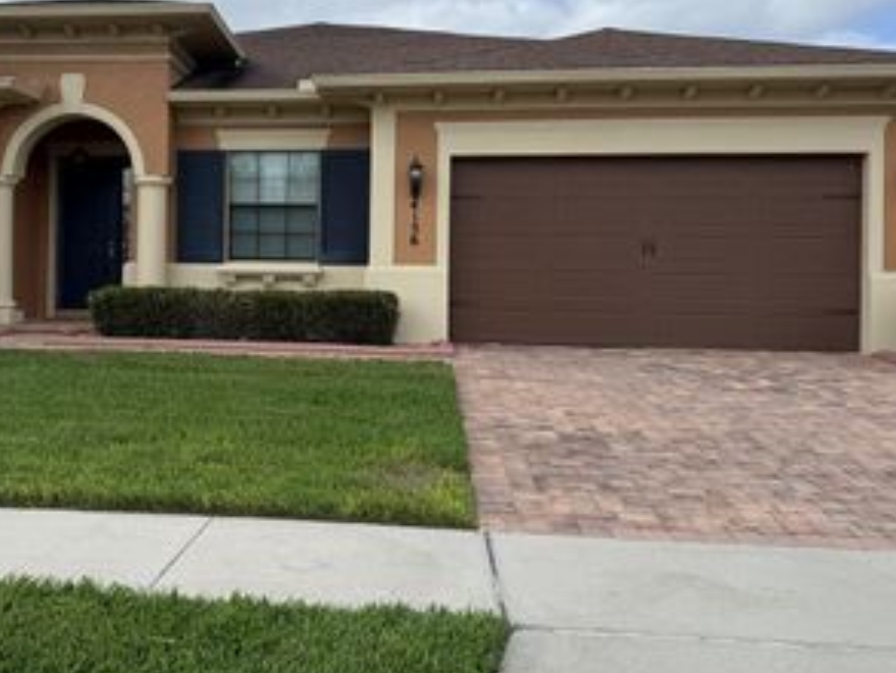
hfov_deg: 44.5
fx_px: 1062
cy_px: 255
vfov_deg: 35.0
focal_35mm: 41
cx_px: 242
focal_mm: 6.76
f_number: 1.78
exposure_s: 1/5714
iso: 80
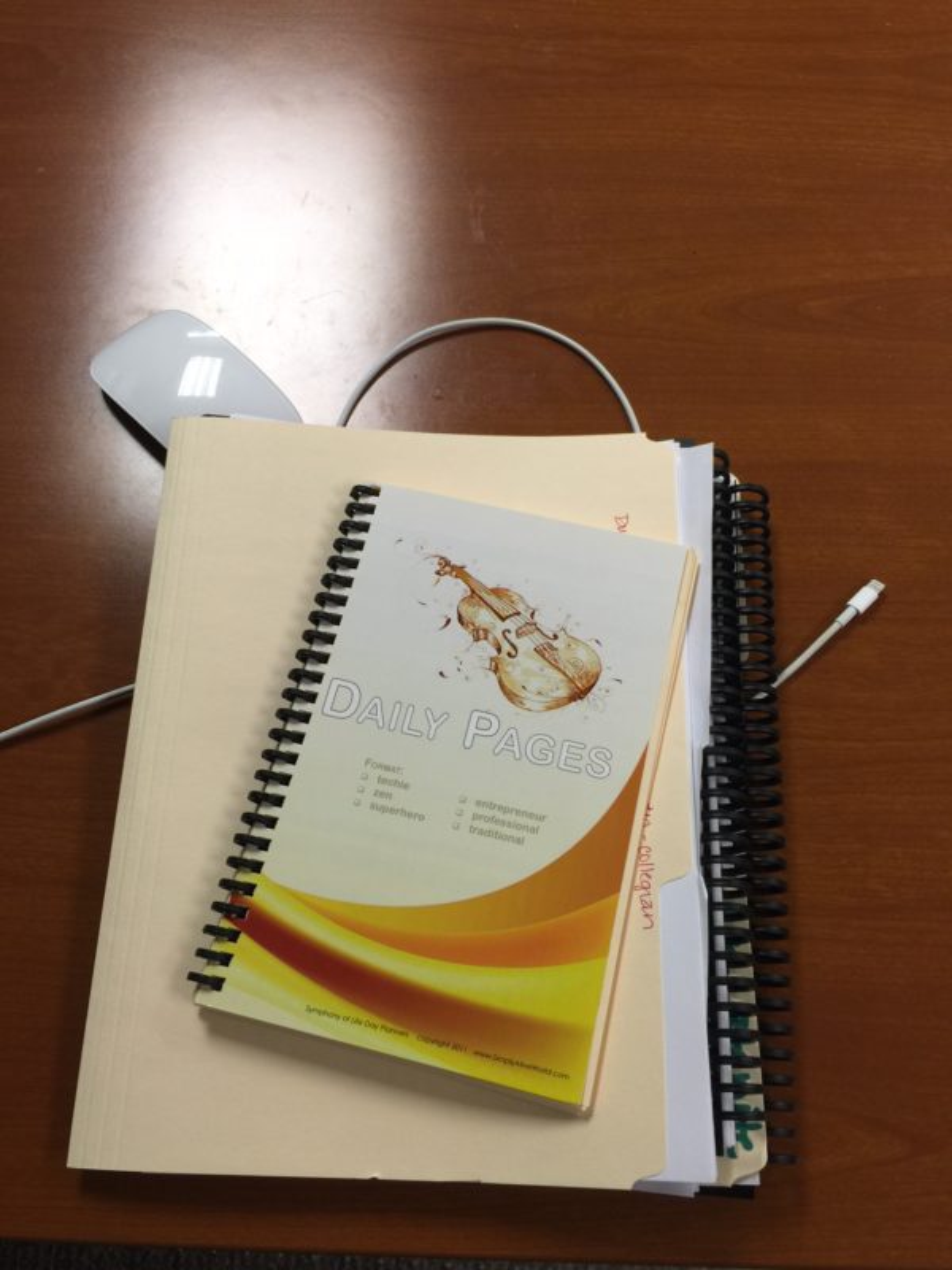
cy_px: 635
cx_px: 476
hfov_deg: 48.2
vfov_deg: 61.7
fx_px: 1063
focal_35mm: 29
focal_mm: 4.15
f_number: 2.2
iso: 32
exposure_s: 1/15
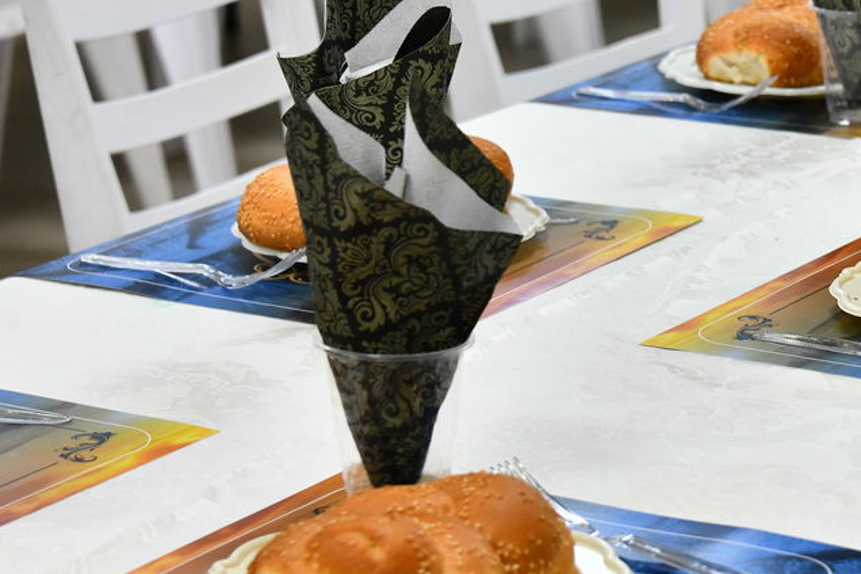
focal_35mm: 143
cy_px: 227
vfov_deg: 9.6
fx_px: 3420
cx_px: 896
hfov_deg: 14.1
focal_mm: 65
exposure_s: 1/125
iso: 800
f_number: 5.6
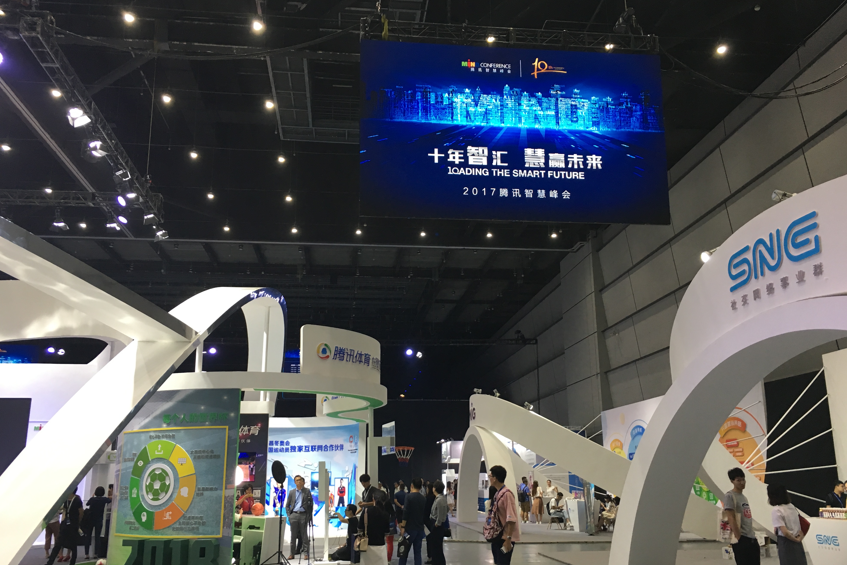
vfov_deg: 42.3
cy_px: 298
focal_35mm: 31
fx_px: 729
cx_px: 424
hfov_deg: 60.3
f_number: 2.2
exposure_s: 1/33
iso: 50
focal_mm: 4.15
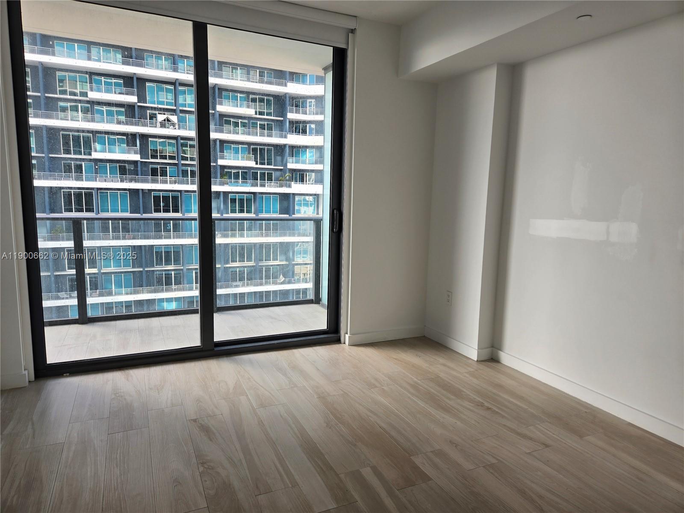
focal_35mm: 23
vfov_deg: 58.9
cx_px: 342
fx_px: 454
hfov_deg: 73.9
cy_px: 256
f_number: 1.8
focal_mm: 5.4
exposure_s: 1/123
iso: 25
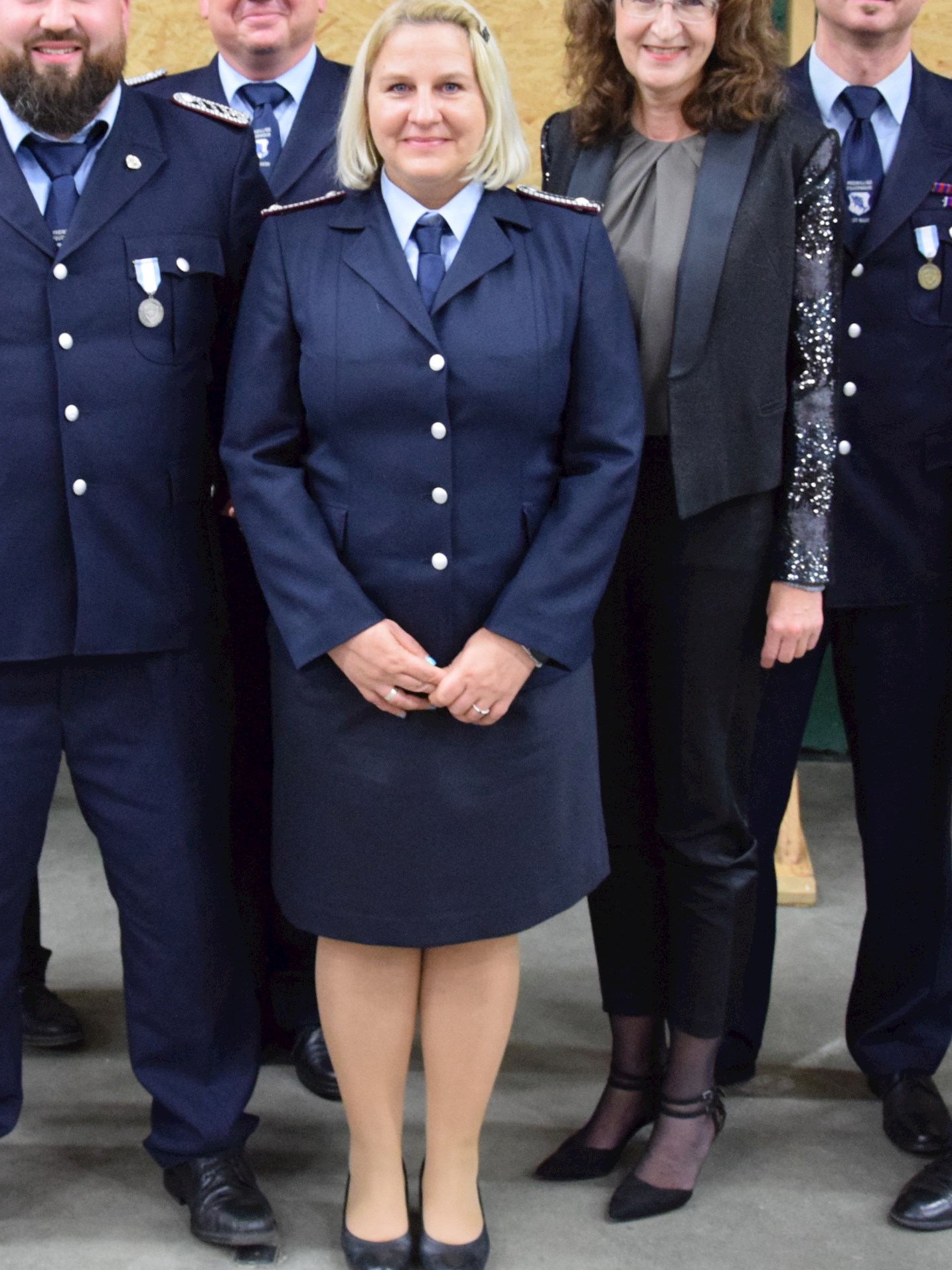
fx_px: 2493
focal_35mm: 68
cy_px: 516
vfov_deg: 28.5
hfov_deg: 21.5
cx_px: 291
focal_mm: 22
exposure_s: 1/60
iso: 2800
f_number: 3.8
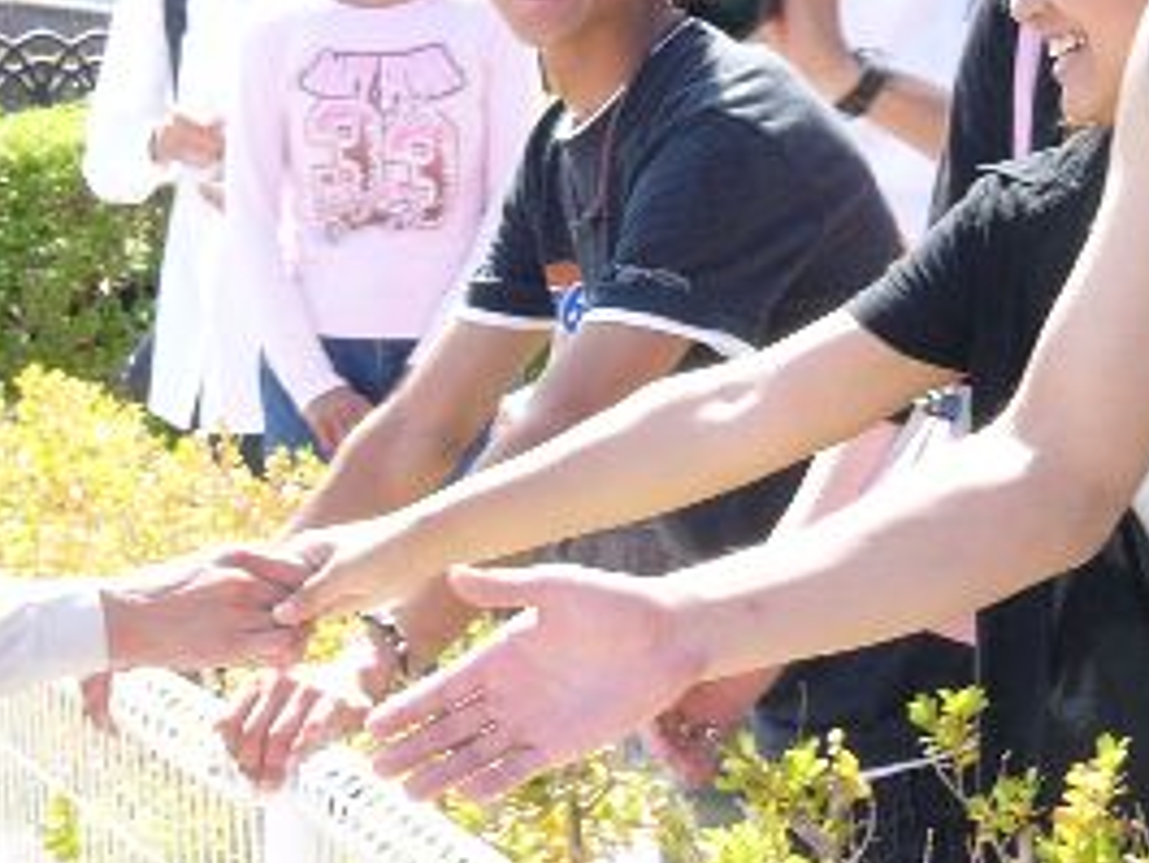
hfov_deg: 9.4
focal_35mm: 210
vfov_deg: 7.1
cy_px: 56
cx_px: 650
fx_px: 6974
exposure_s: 1/80
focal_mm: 14.4
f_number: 2.8
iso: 50
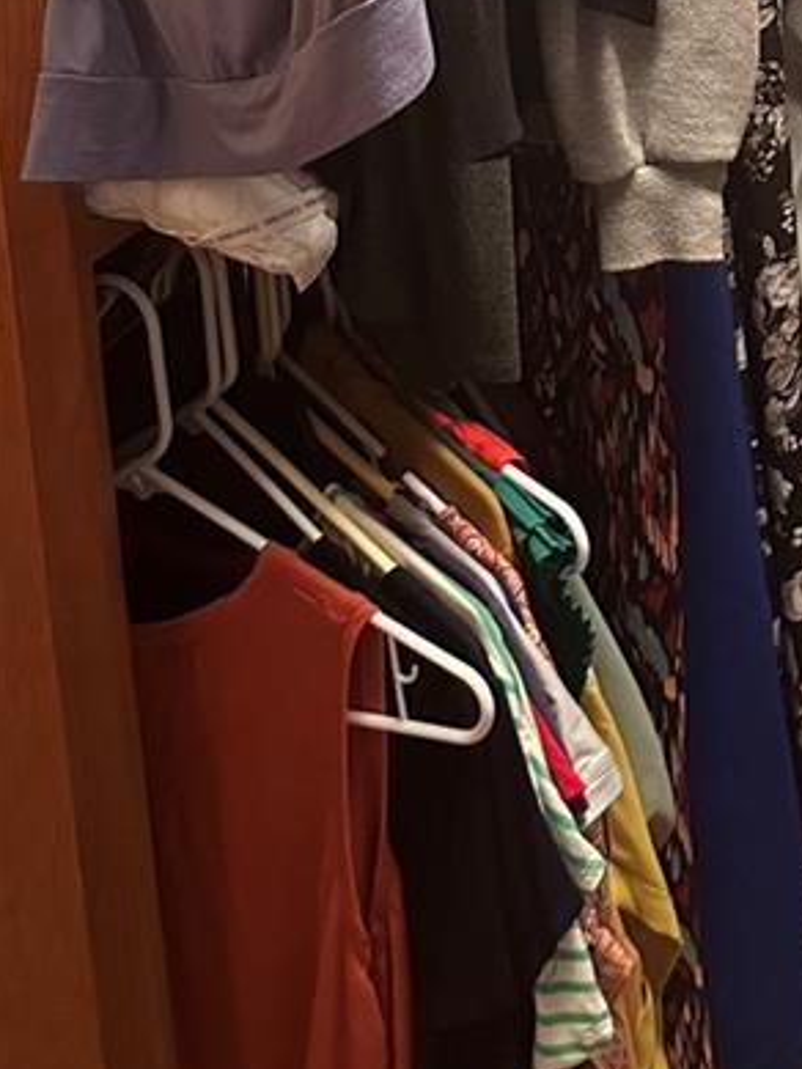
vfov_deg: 24.8
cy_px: -58
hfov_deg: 19.3
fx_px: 2285
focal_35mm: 74
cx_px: 827
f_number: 1.78
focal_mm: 6.86
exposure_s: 1/40
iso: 640
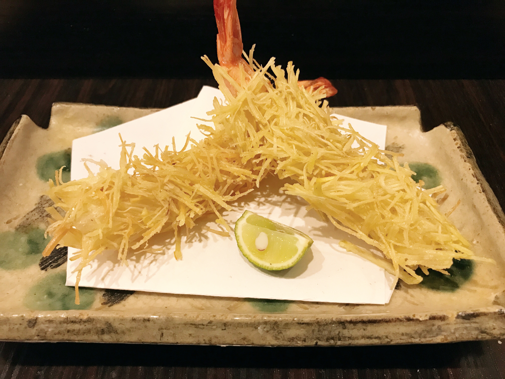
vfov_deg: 49.7
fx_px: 408
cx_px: 252
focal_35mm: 28
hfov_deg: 63.4
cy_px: 190
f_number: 1.8
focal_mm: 3.99
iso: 64
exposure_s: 1/15
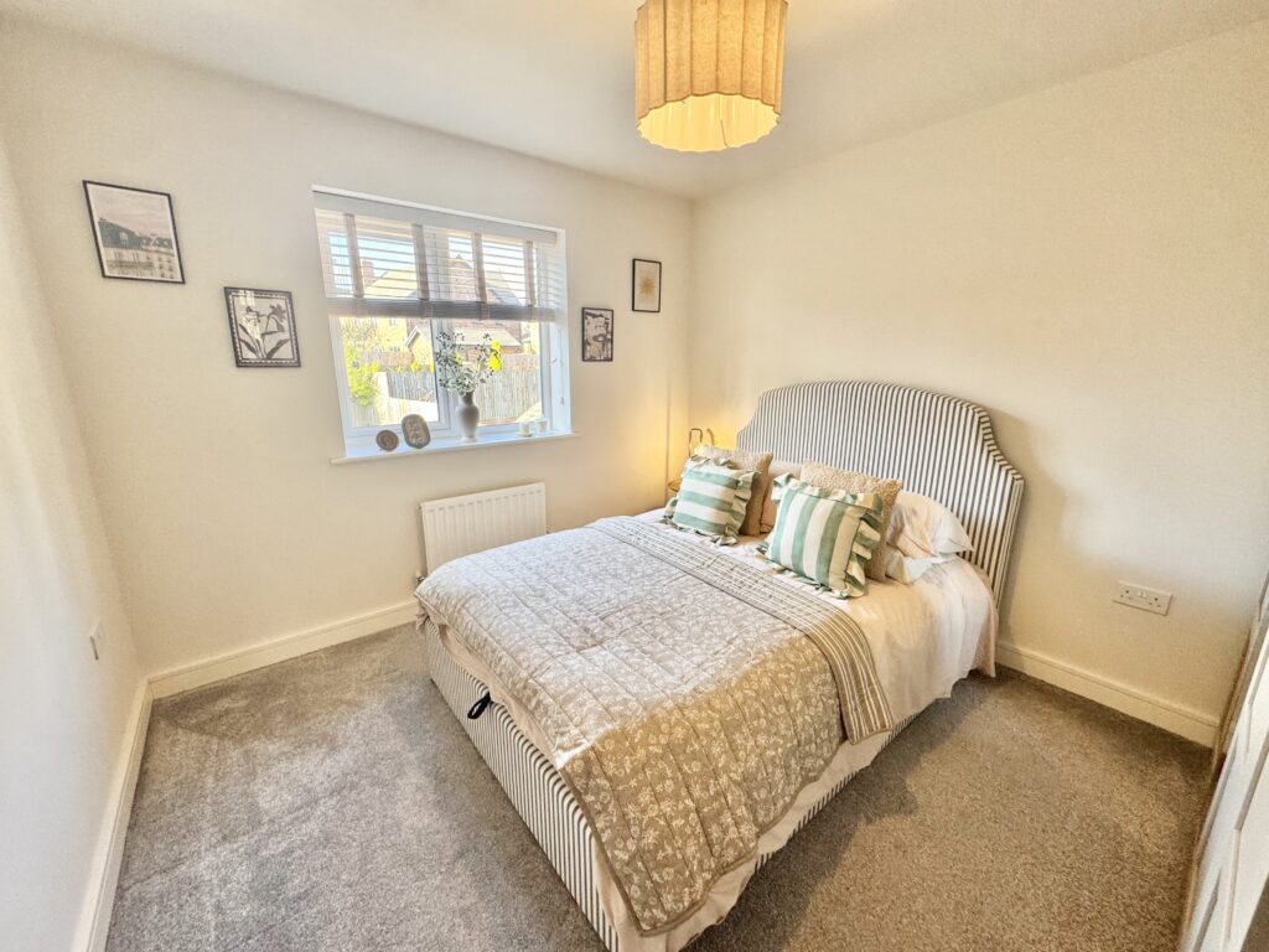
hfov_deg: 102.1
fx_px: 513
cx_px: 634
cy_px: 476
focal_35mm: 14
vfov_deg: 85.7
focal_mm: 2.22
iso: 160
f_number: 2.2
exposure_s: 1/99
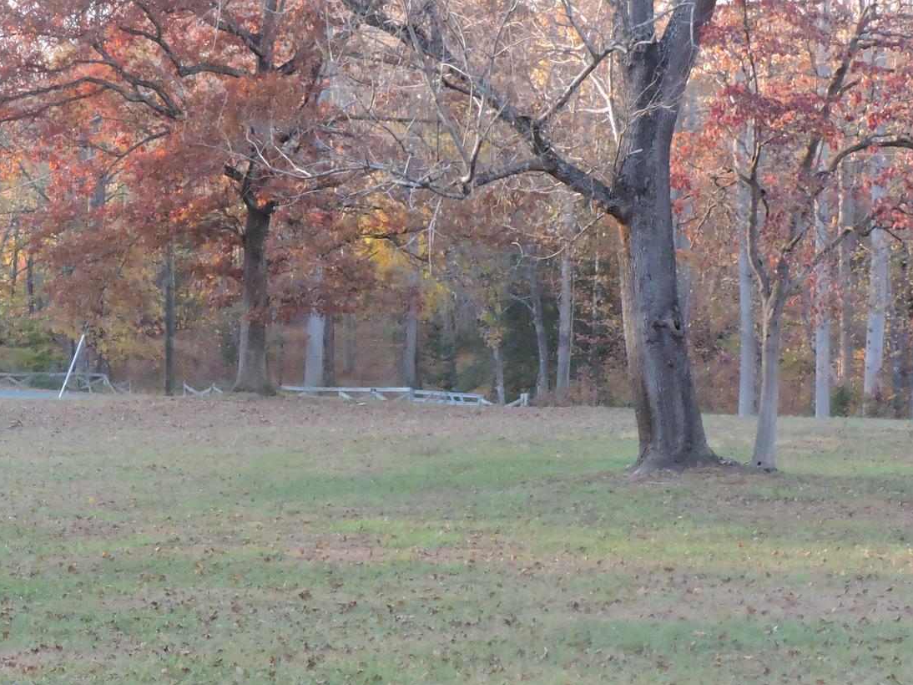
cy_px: 360
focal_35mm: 88
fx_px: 2320
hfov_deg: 22.0
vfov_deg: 16.8
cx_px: 209
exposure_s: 1/250
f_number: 3.5
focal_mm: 8.4
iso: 800
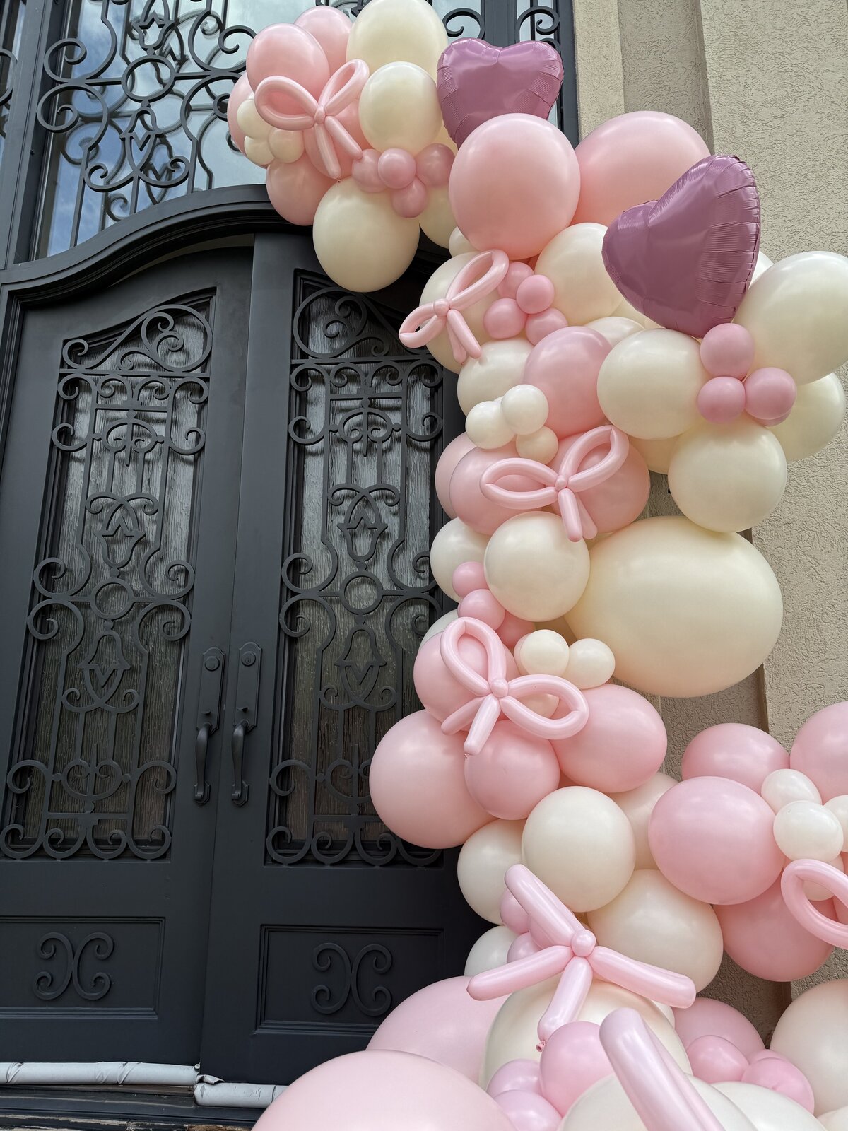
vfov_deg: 71.6
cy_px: 566
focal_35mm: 24
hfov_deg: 56.8
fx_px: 784
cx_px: 424
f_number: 1.78
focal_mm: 6.76
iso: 80
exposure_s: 1/2370
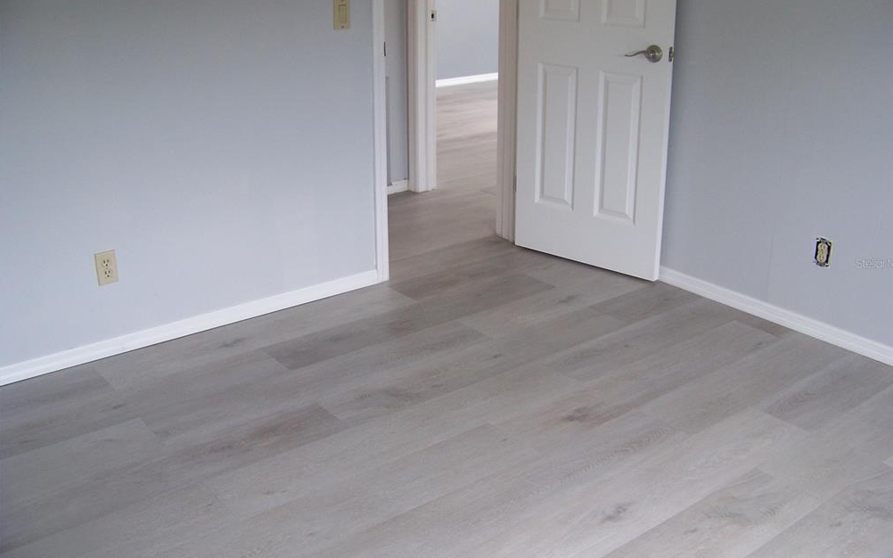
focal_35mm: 39
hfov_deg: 50.4
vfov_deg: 32.8
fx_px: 949
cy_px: 263
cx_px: 454
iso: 80
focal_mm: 5.85
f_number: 2.8
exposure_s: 1/30
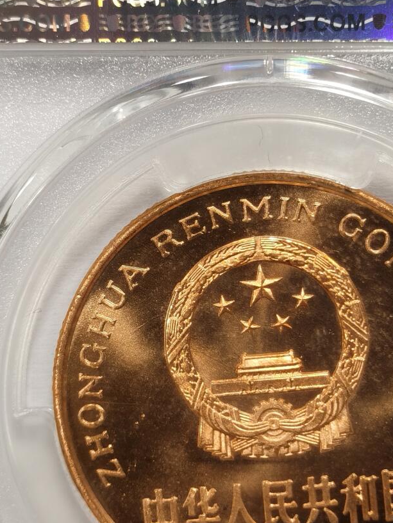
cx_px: 275
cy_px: 229
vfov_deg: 16.5
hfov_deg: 12.4
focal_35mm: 119
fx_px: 1801
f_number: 16
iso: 125
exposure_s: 1/100
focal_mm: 5.56
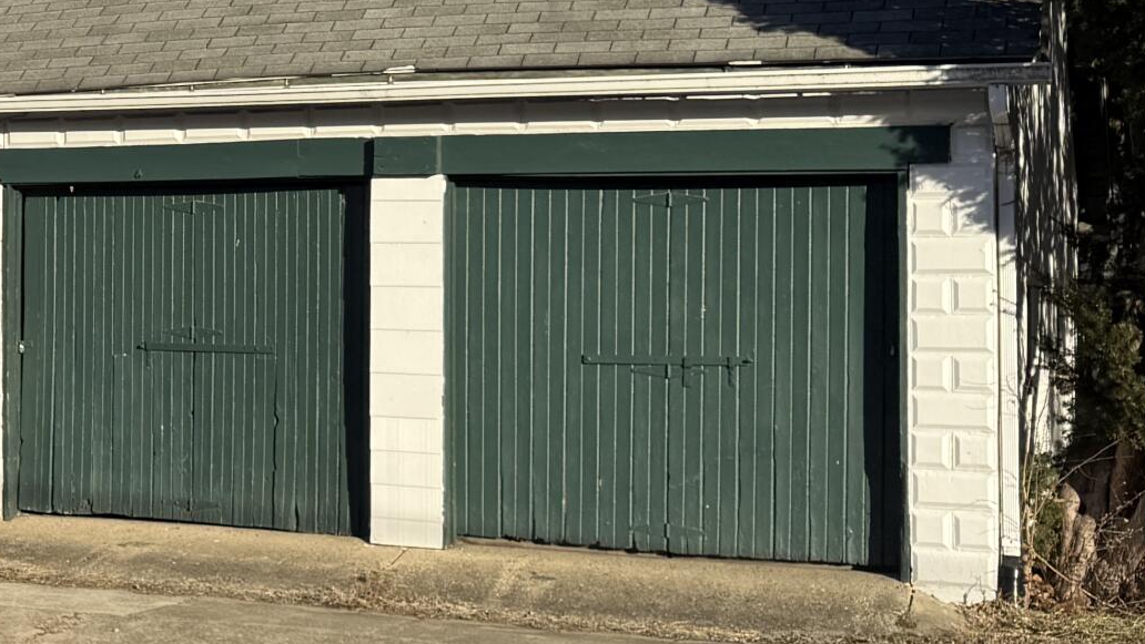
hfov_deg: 24.9
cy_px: 213
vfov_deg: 15.9
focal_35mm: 76
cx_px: -266
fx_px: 2308
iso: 80
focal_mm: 6.76
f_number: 1.78
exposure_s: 1/5319
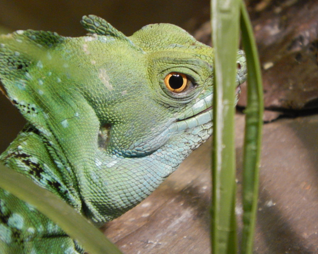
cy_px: 127
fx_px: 6627
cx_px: 150
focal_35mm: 704
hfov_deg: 2.7
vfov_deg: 2.2
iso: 800
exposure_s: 1/20
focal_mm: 120
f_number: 5.8
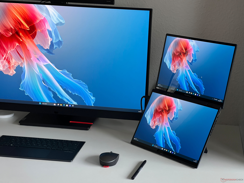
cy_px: 92
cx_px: 122
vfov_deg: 19.1
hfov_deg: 25.3
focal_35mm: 77
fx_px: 543
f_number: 2.8
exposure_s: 1/60
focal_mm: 9
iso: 250
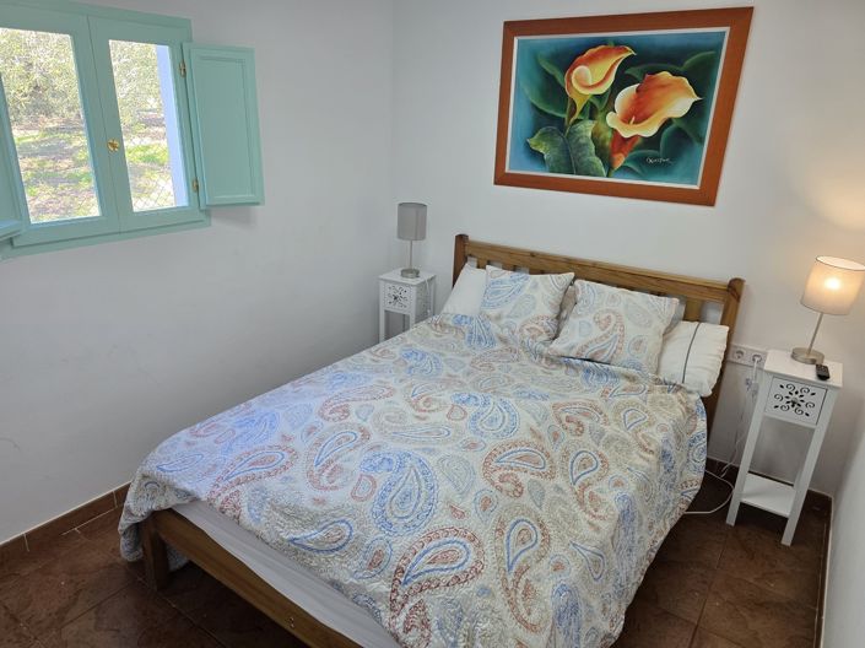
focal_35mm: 23
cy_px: 324
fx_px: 574
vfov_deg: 58.8
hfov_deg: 74.0
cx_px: 432
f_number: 1.7
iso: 125
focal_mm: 6.3
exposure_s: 1/180
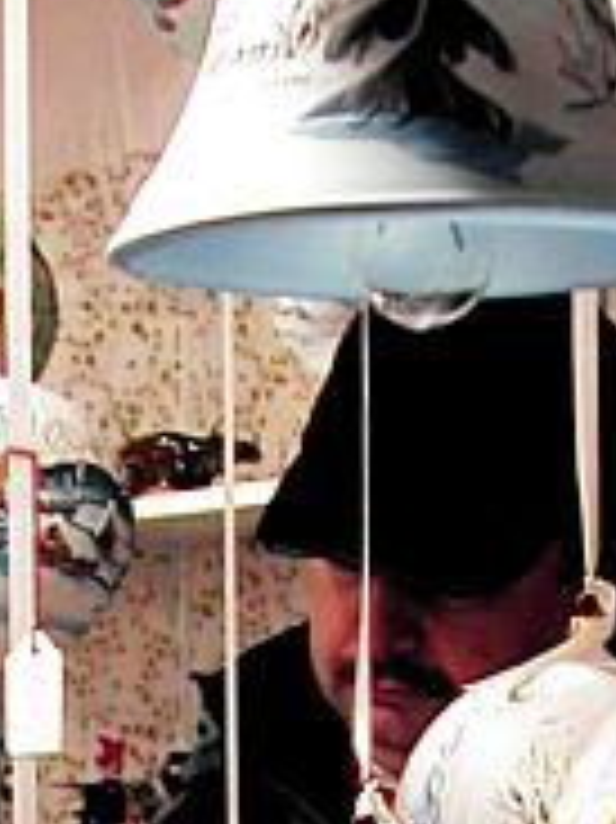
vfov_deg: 11.4
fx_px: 3943
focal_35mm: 166
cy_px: 1297
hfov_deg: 8.9
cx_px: -36
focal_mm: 8
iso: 100
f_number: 2.8
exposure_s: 1/34.4
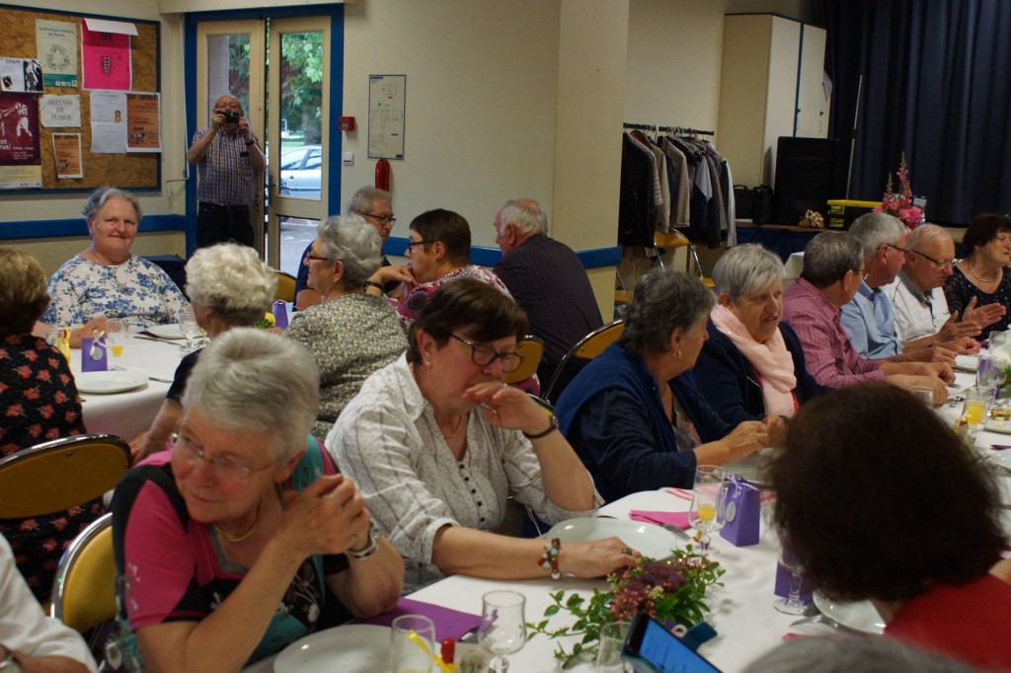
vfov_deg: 31.9
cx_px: 506
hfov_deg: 46.4
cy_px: 336
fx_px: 1179
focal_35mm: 42
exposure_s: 1/60
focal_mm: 28
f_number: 4.5
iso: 1600
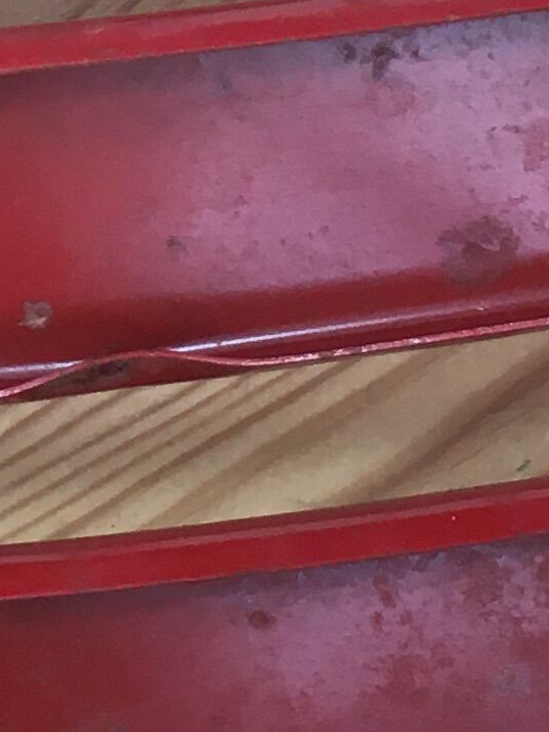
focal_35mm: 163
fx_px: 3446
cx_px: 67
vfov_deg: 11.4
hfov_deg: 9.1
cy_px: -526
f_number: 2.2
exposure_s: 1/33
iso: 64
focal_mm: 4.15
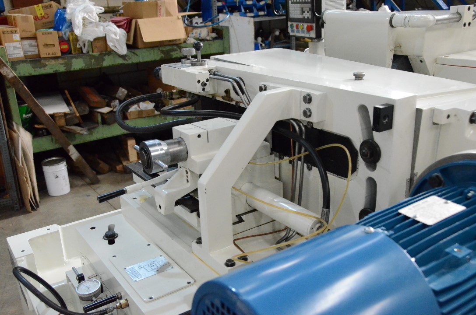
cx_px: 238
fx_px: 475
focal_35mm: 36
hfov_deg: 53.2
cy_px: 158
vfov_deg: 36.7
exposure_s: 1/200
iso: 6400
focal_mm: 24
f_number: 7.1
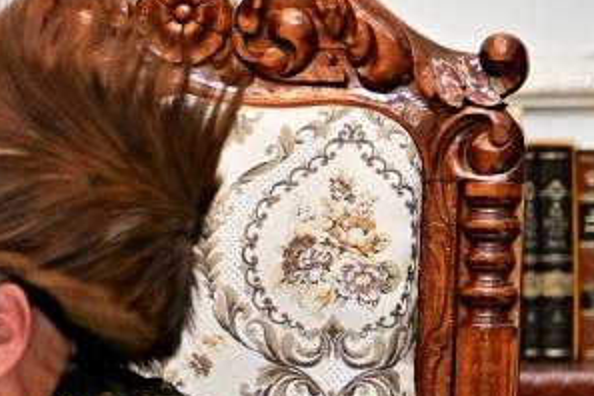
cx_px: -360
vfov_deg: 4.4
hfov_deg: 6.5
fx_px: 5115
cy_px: 259
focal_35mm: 310
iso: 800
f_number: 2.8
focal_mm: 90
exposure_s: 1/500
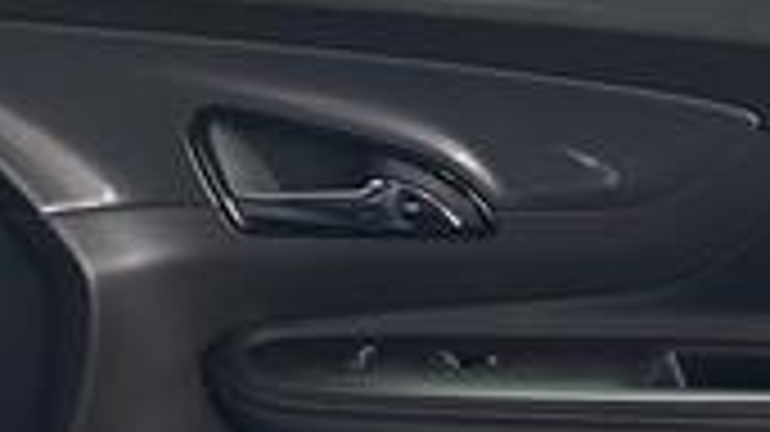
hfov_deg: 19.0
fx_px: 2163
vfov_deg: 11.4
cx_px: 928
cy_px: 279
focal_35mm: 106
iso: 320
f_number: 1.5
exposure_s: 1/60
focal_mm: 5.7
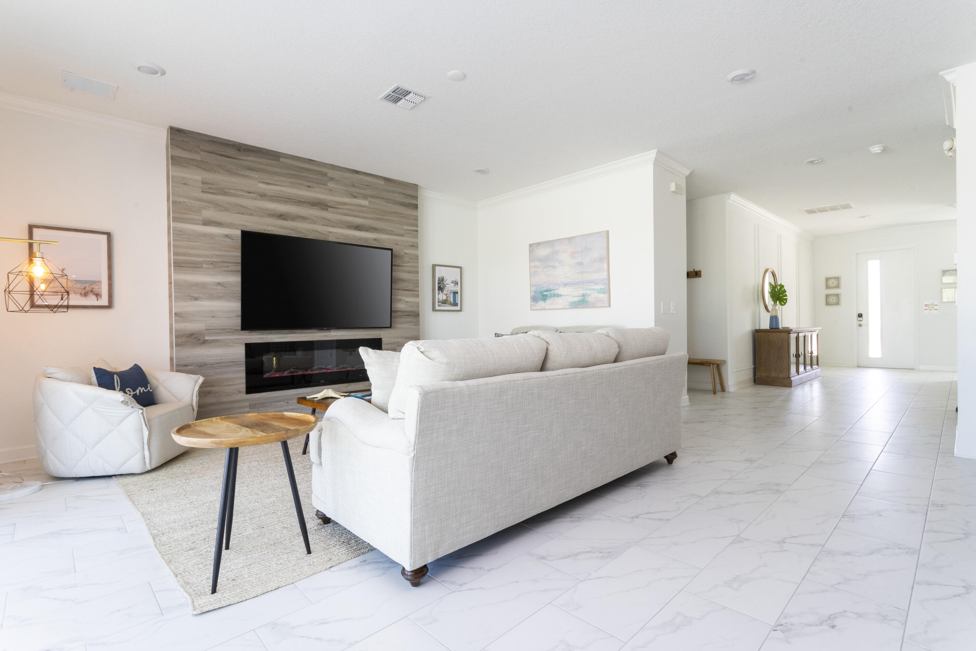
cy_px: 326
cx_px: 488
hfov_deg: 93.3
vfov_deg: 70.4
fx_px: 461
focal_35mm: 17
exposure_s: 1/8
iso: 640
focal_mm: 17
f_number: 14
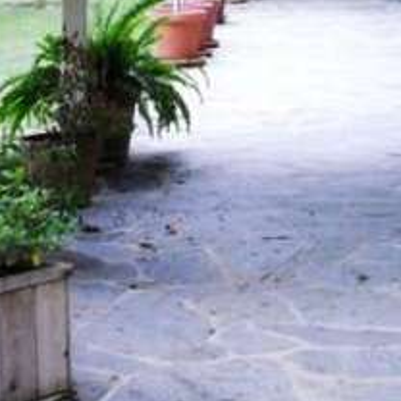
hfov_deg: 14.6
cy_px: -293
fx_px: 1560
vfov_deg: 13.3
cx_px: 224
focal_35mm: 119
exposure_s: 1/192
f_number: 2.8
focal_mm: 5.7
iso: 295
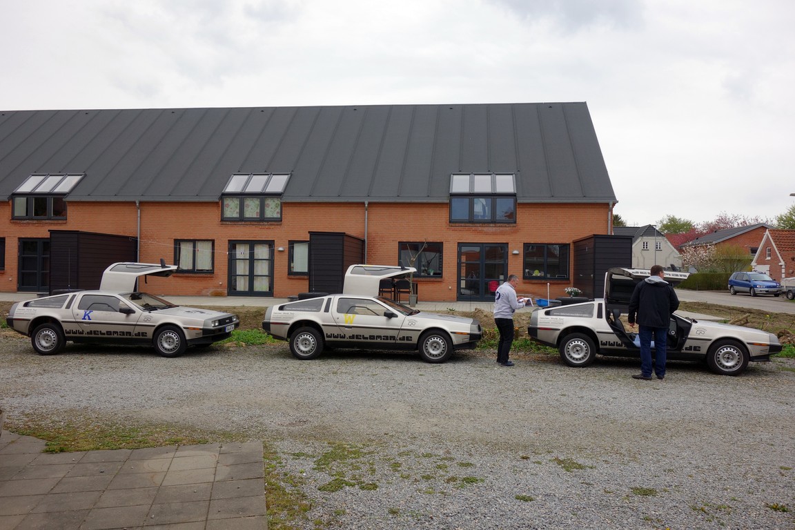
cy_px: 265
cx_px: 398
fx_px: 618
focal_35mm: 28
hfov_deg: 65.5
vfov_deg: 46.4
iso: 125
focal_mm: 10.4
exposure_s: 1/160
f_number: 5.6
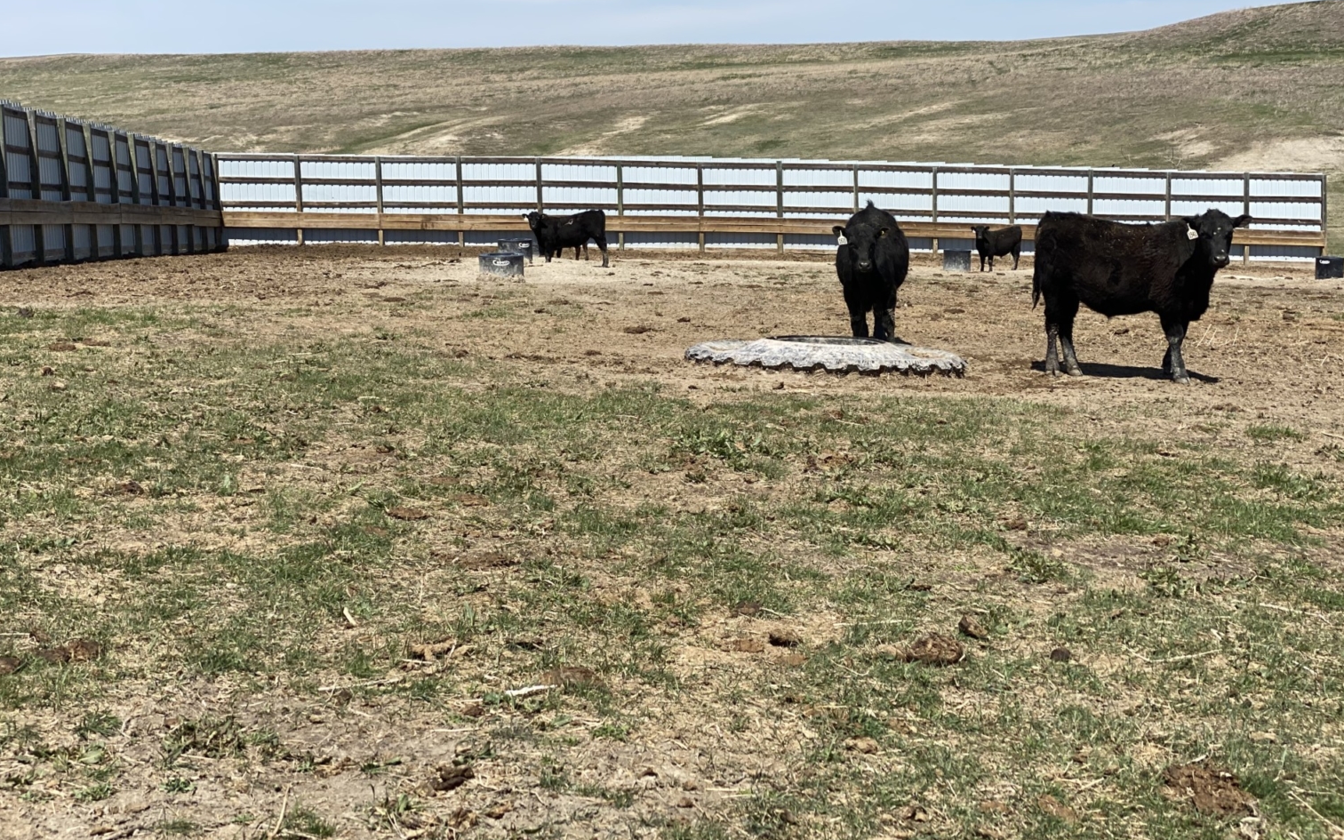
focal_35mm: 56
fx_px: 2051
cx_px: 670
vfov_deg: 23.1
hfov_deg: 36.3
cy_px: 392
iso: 20
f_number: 2
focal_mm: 6
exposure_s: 1/2283
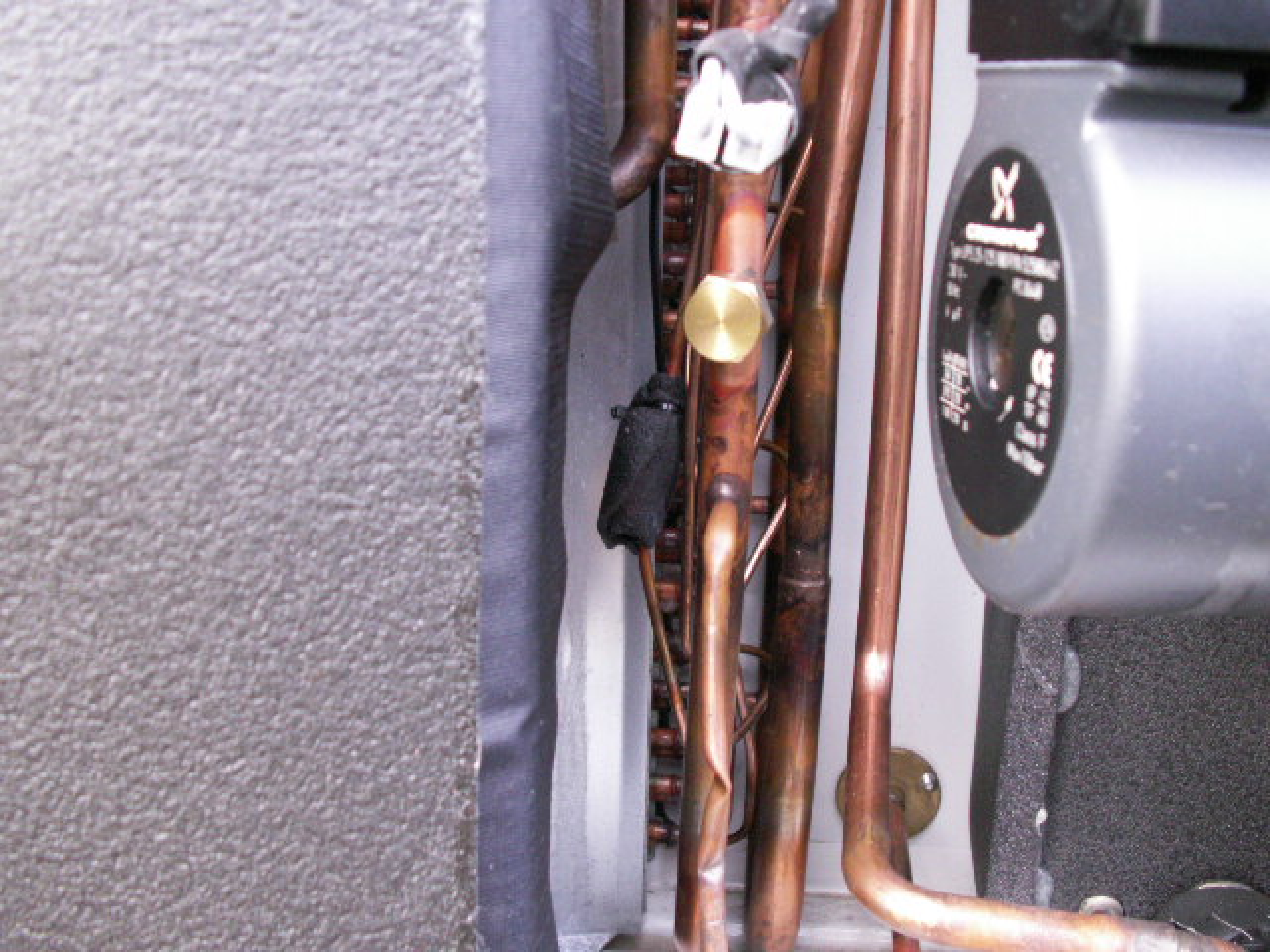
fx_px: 1284
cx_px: 635
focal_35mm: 35
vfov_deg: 40.7
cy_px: 476
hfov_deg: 52.6
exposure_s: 1/25
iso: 160
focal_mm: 5.86
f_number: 2.8
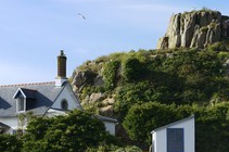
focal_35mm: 172
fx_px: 1092
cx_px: 16
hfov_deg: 11.9
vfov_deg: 7.9
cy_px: 119
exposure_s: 1/1250
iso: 400
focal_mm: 86
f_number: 6.3
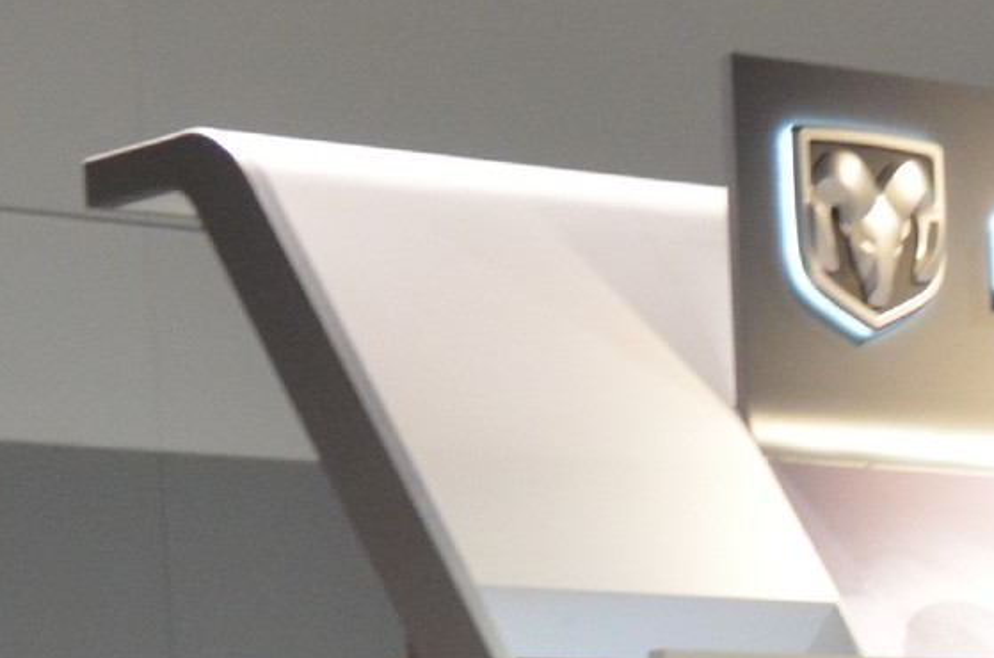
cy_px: 1321
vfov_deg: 7.0
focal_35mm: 188
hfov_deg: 10.4
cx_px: 1753
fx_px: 5179
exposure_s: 1/30
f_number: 2.8
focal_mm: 28
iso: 1600
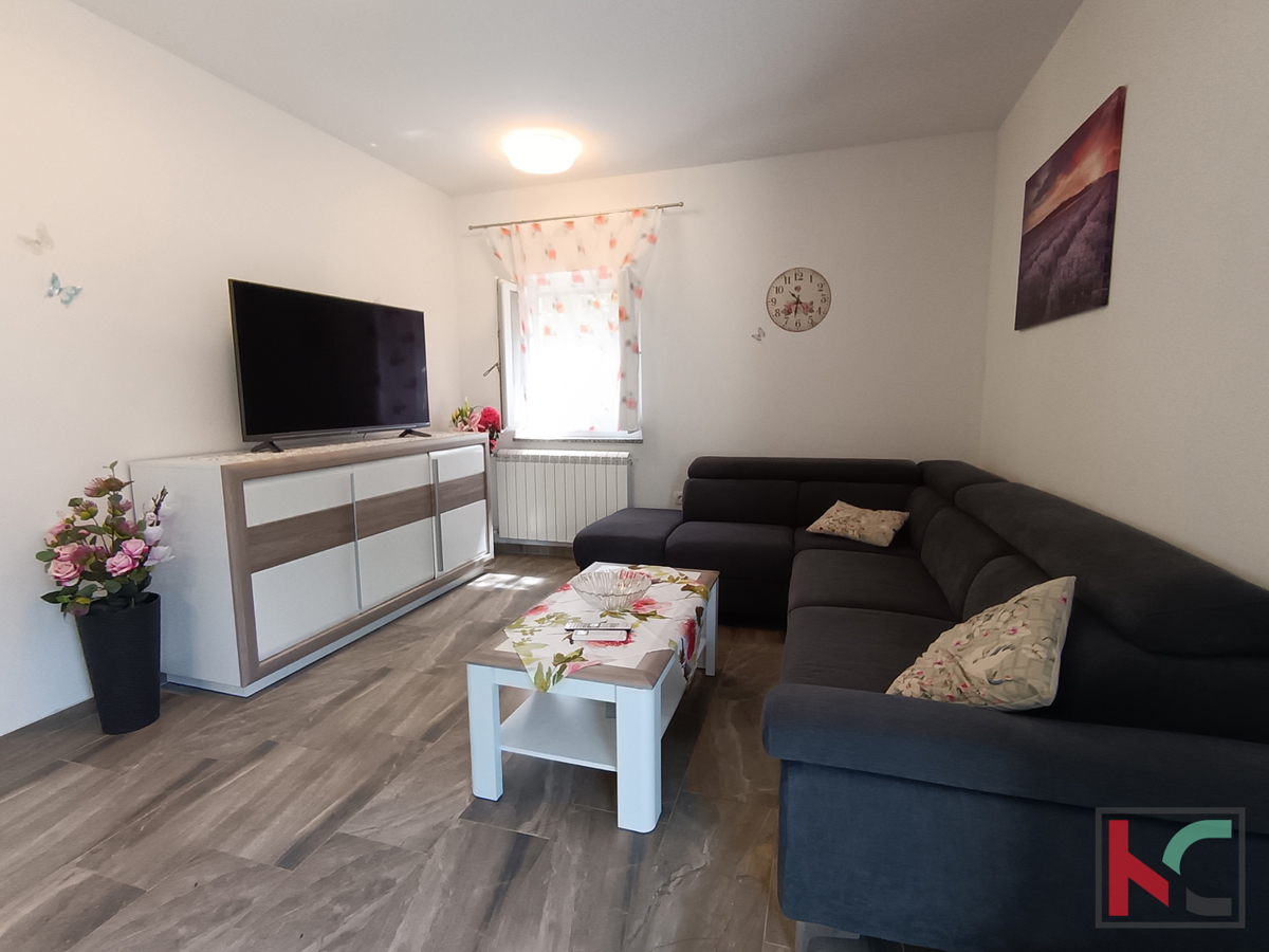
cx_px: 634
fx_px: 623
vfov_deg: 74.7
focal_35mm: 17
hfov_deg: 91.0
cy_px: 476
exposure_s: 1/50
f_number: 2.2
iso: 371
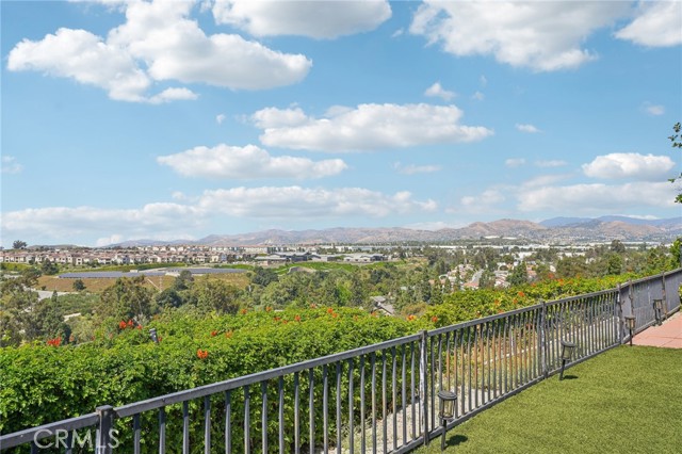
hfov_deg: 65.5
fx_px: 530
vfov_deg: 46.4
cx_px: 341
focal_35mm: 28
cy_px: 227
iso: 125
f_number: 8
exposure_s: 1/500
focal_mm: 28
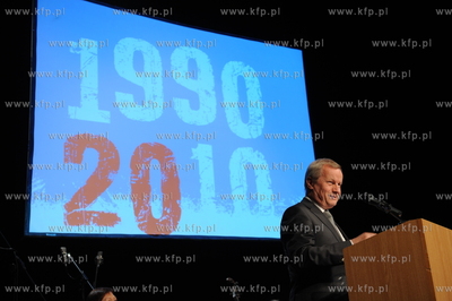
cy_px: 150
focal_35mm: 48
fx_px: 602
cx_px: 226
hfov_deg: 41.1
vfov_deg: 28.0
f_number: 4
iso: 800
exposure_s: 1/60
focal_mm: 48
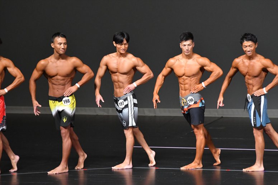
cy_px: 92
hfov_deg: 6.9
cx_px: 139
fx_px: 2316
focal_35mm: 300
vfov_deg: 4.6
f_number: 5.6
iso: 5000
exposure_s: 1/400
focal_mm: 200
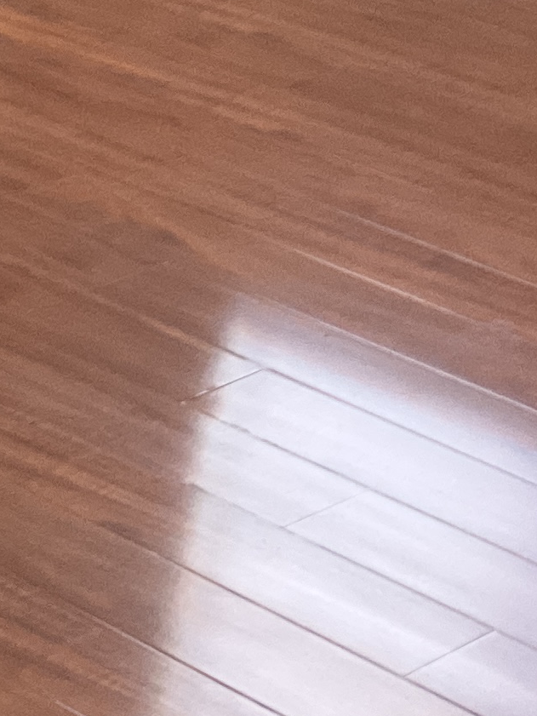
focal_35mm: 139
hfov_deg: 9.7
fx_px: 2874
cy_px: 721
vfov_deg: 14.0
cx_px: -631
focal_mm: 3
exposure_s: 1/55
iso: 320
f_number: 1.8
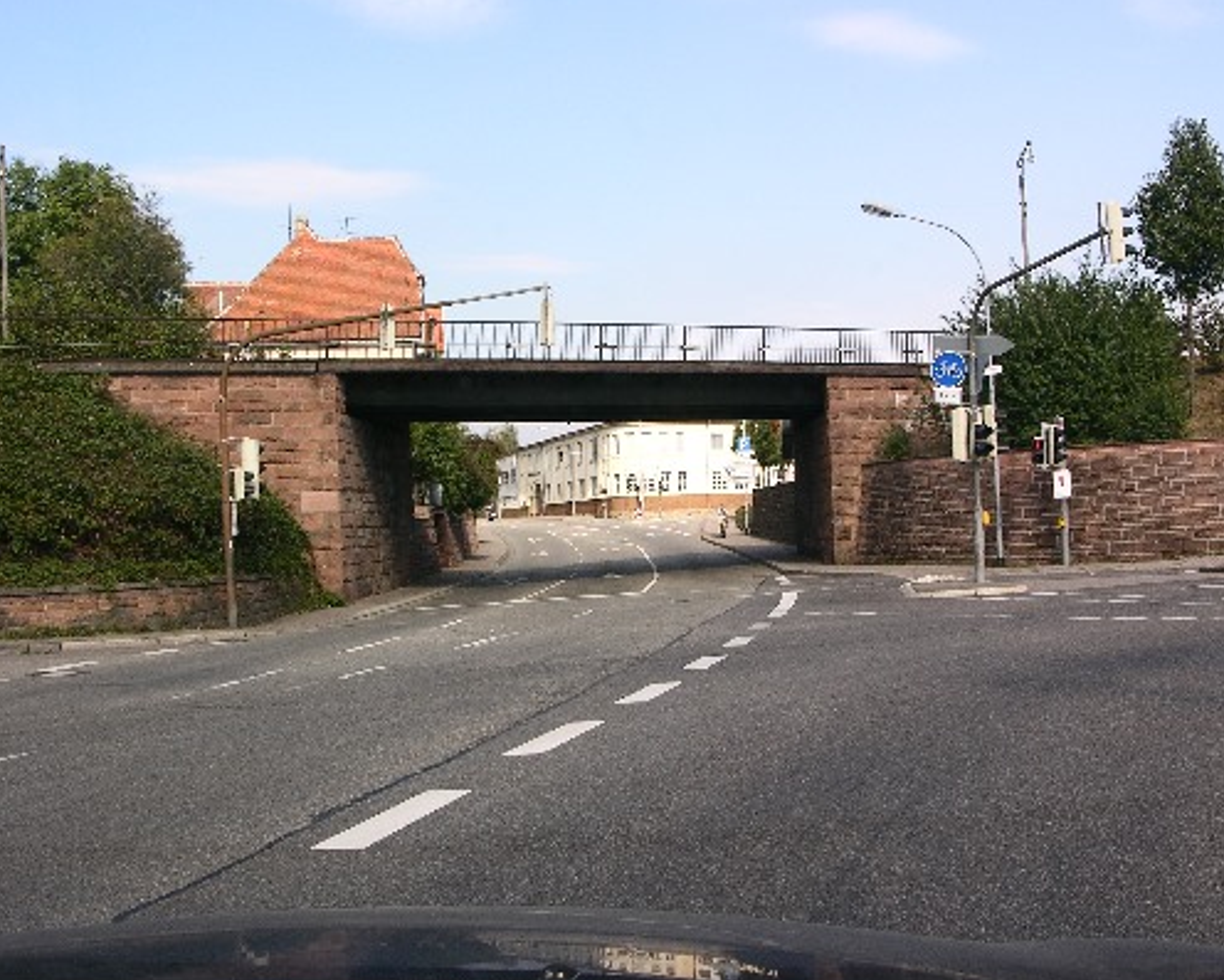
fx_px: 1630
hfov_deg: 41.1
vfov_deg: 33.4
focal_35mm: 45
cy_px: 489
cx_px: 621
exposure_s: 1/93.8
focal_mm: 10
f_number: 6.4
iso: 50
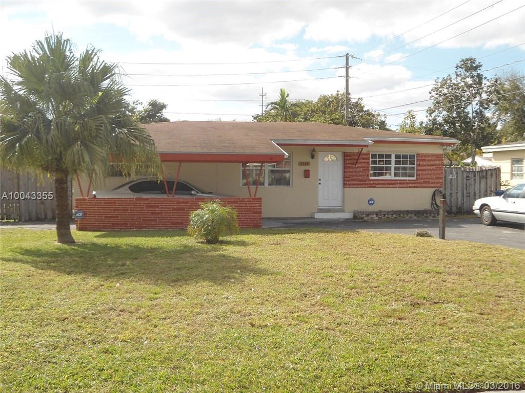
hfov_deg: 50.1
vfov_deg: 38.7
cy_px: 196
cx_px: 262
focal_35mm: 37
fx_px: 561
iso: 80
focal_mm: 6.7
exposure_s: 1/640
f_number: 3.2
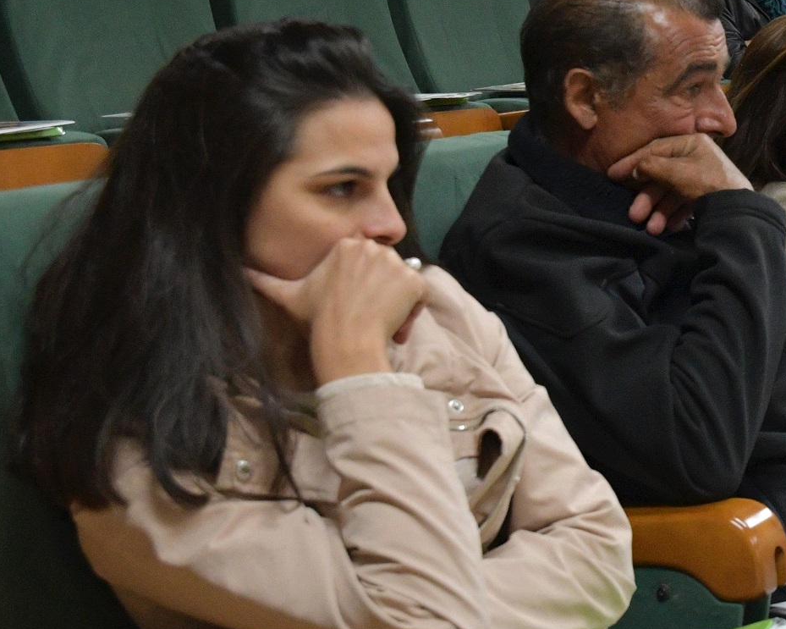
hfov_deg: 22.2
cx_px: 871
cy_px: 251
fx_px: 1884
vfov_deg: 18.9
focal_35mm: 81
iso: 2000
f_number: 4.5
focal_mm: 24
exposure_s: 1/125
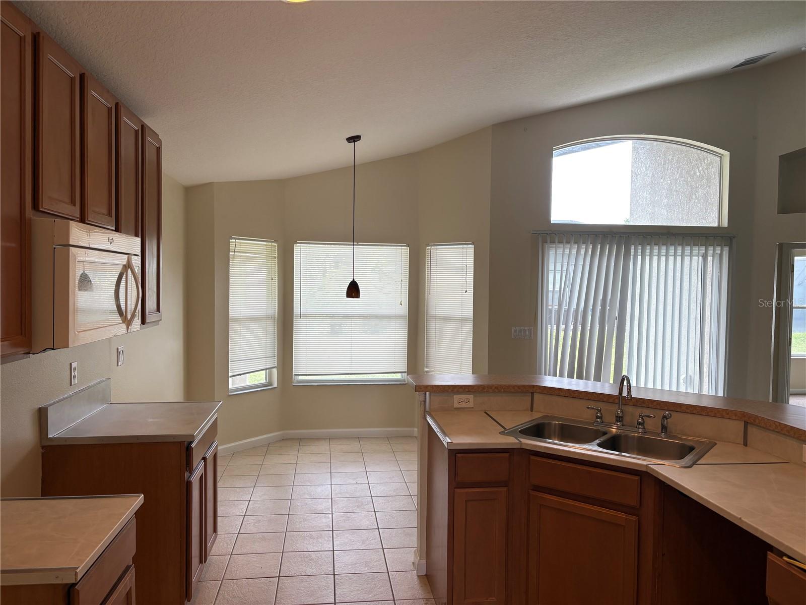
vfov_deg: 53.1
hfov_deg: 67.3
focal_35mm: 26
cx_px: 403
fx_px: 605
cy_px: 302
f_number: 1.6
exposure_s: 1/121
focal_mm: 5.96
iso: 40
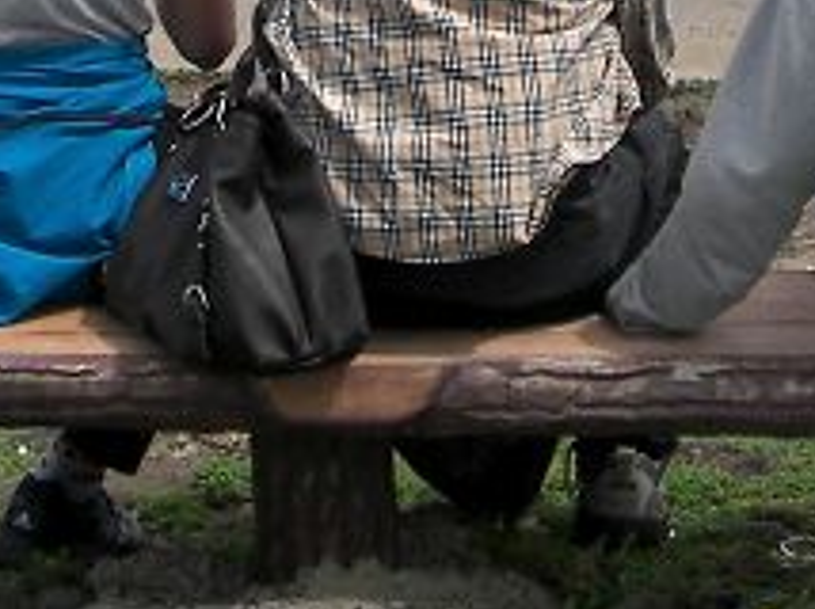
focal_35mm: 144
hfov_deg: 13.7
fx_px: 3387
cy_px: -325
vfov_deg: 9.9
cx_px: 465
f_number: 4
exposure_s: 1/640
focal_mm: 7.3
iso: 50
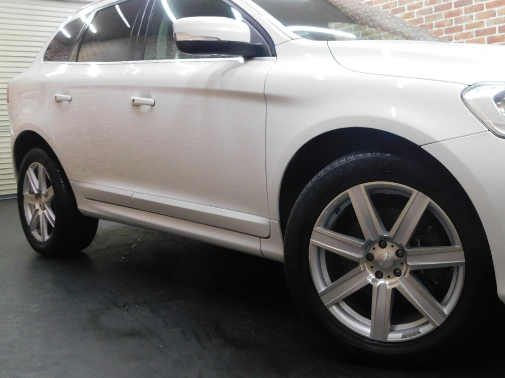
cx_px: 367
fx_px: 540
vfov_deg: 38.6
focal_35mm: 37
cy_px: 159
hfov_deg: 48.5
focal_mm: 4
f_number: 3
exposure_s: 1/30
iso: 360
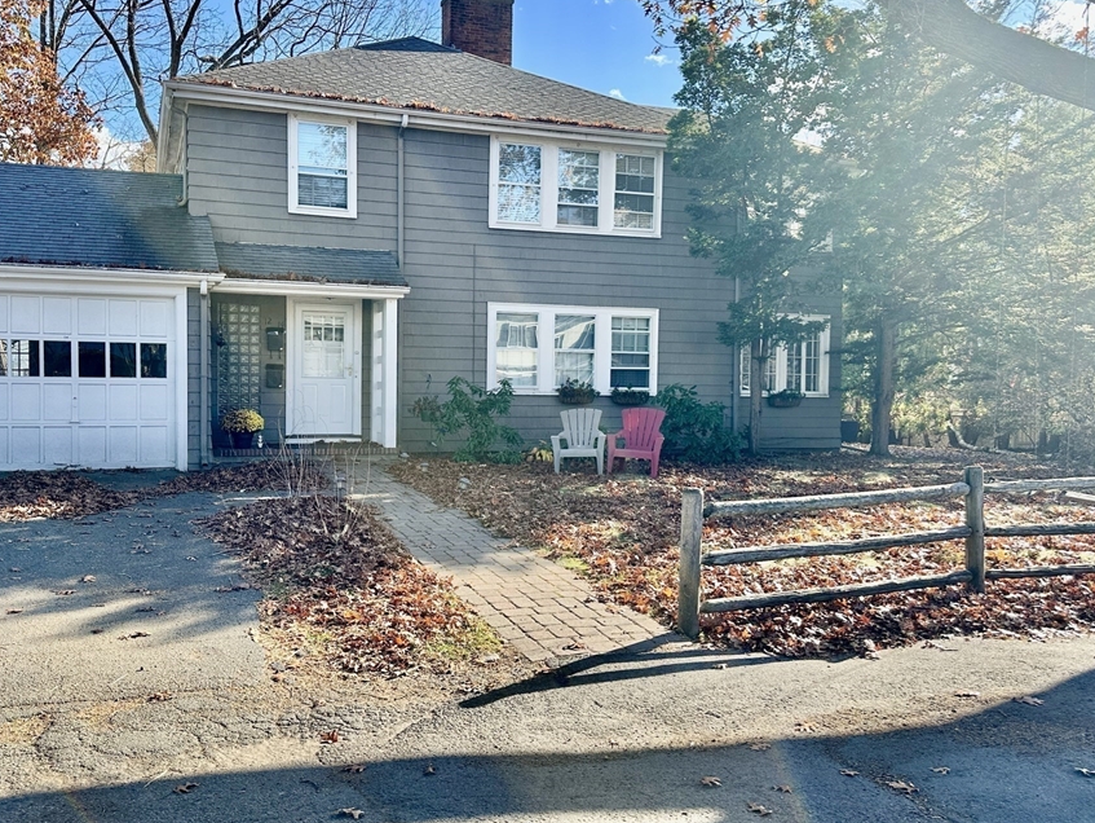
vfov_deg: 48.3
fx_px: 918
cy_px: 406
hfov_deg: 61.2
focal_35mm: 29
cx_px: 446
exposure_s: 1/1072
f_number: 1.78
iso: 80
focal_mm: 6.86
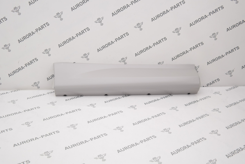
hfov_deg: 47.4
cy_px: 82
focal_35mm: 41
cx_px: 122
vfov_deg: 32.6
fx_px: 279
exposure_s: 1/100
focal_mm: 27
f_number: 4
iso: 100
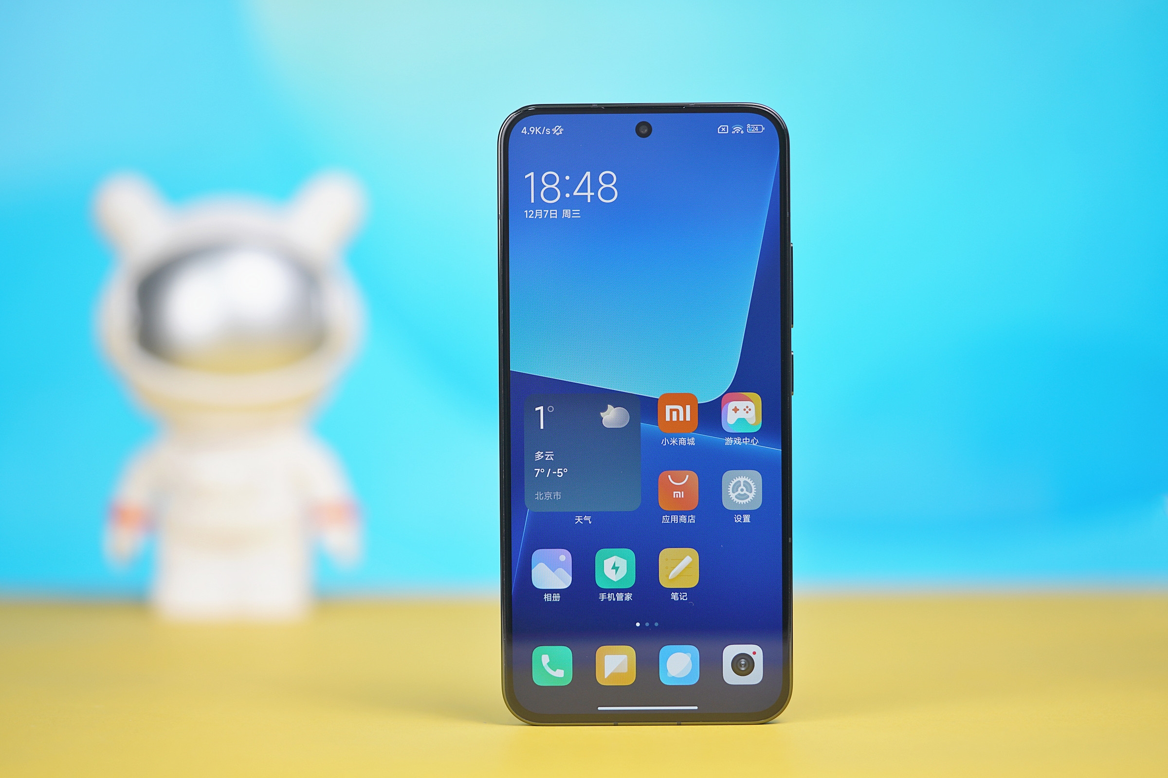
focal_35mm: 90
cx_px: 584
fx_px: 2920
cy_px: 389
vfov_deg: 15.2
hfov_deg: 22.6
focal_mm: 90
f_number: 2.8
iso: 160
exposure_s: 1/125
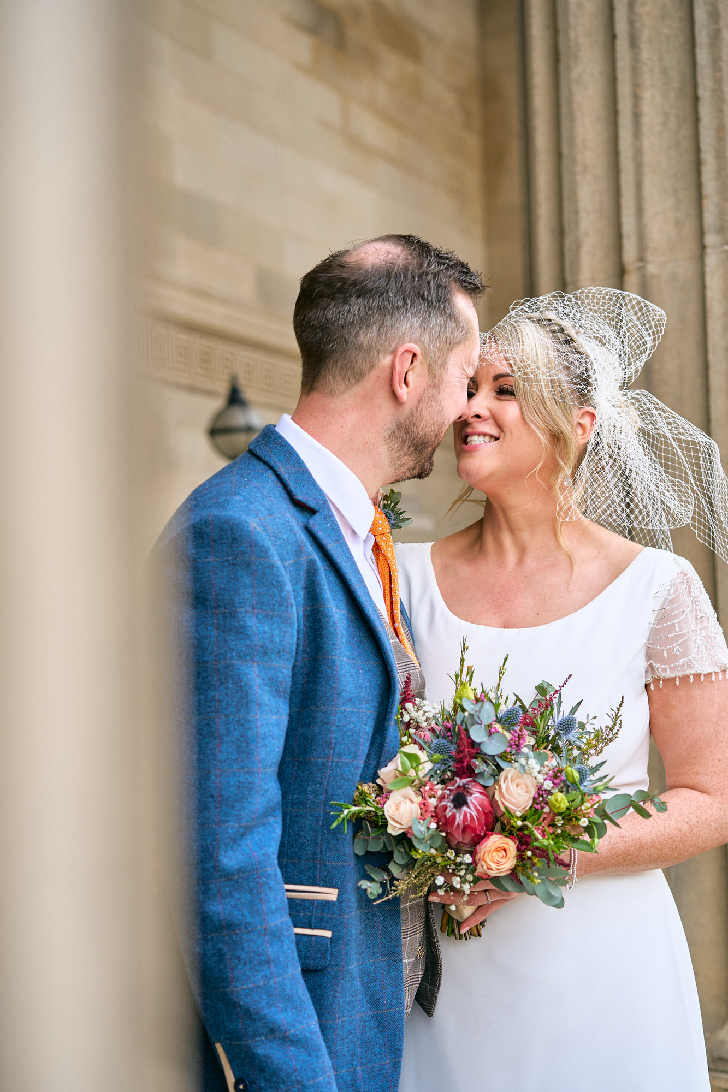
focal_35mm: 55
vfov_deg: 36.2
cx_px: 364
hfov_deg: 24.6
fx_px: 1668
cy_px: 546
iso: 125
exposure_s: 1/250
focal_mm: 55
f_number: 3.5
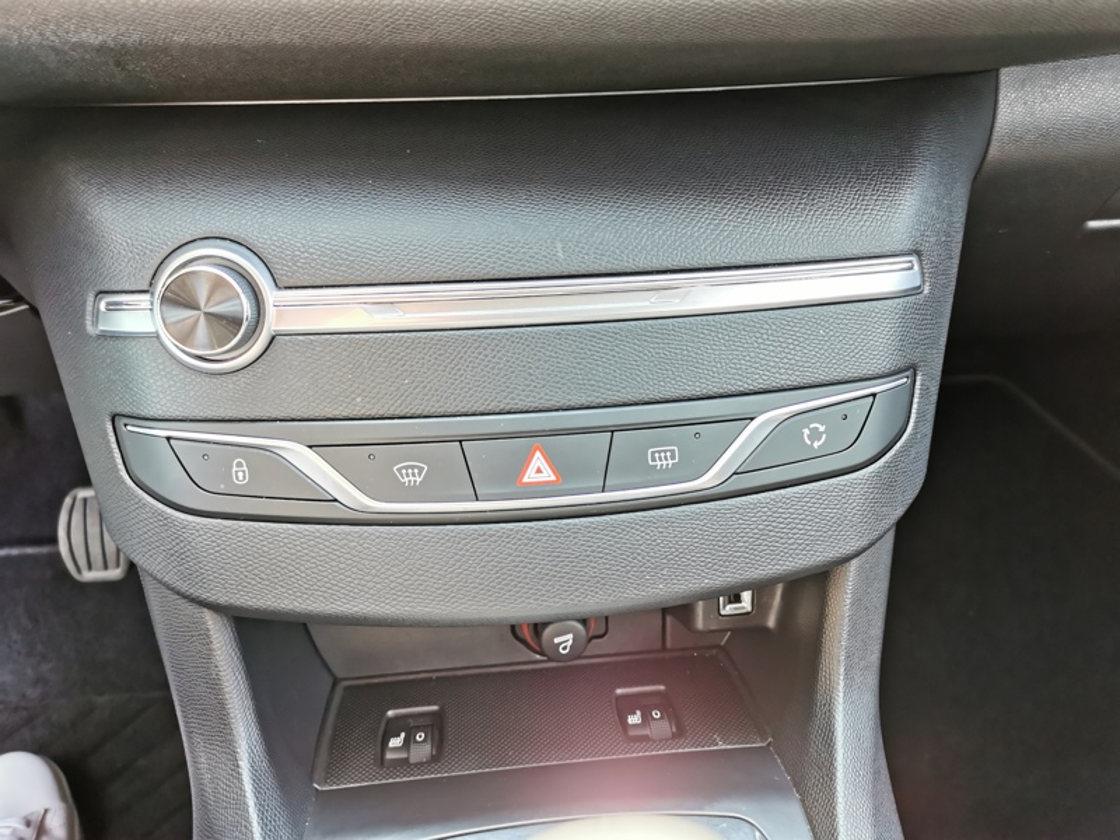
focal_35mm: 27
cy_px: 420
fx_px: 874
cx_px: 560
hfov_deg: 65.3
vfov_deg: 51.4
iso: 100
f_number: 1.8
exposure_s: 1/100
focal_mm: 5.58
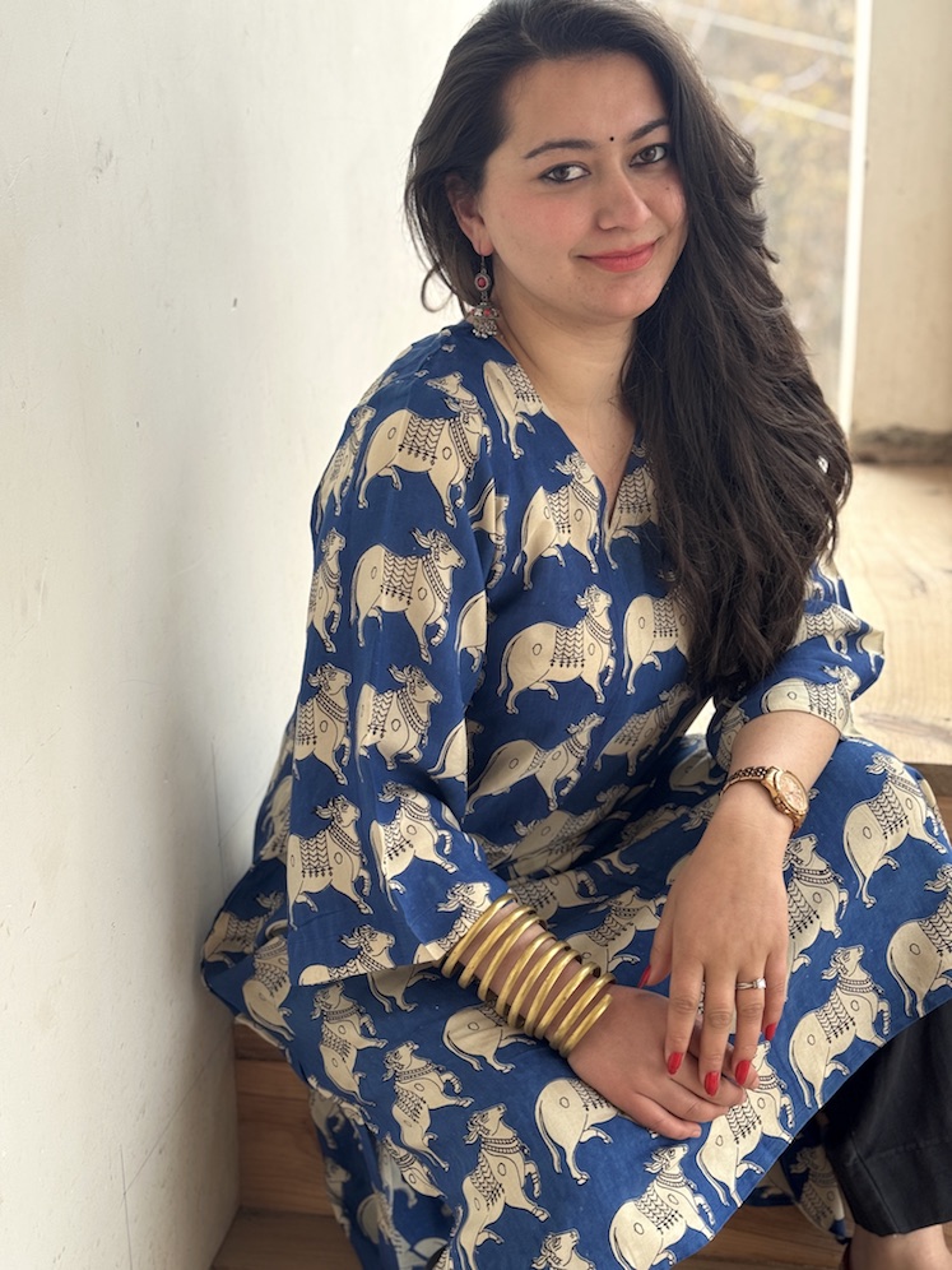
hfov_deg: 30.3
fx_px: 1760
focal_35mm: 48
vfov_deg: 39.7
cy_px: 635
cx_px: 476
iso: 64
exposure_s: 1/162
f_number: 1.78
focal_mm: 6.76
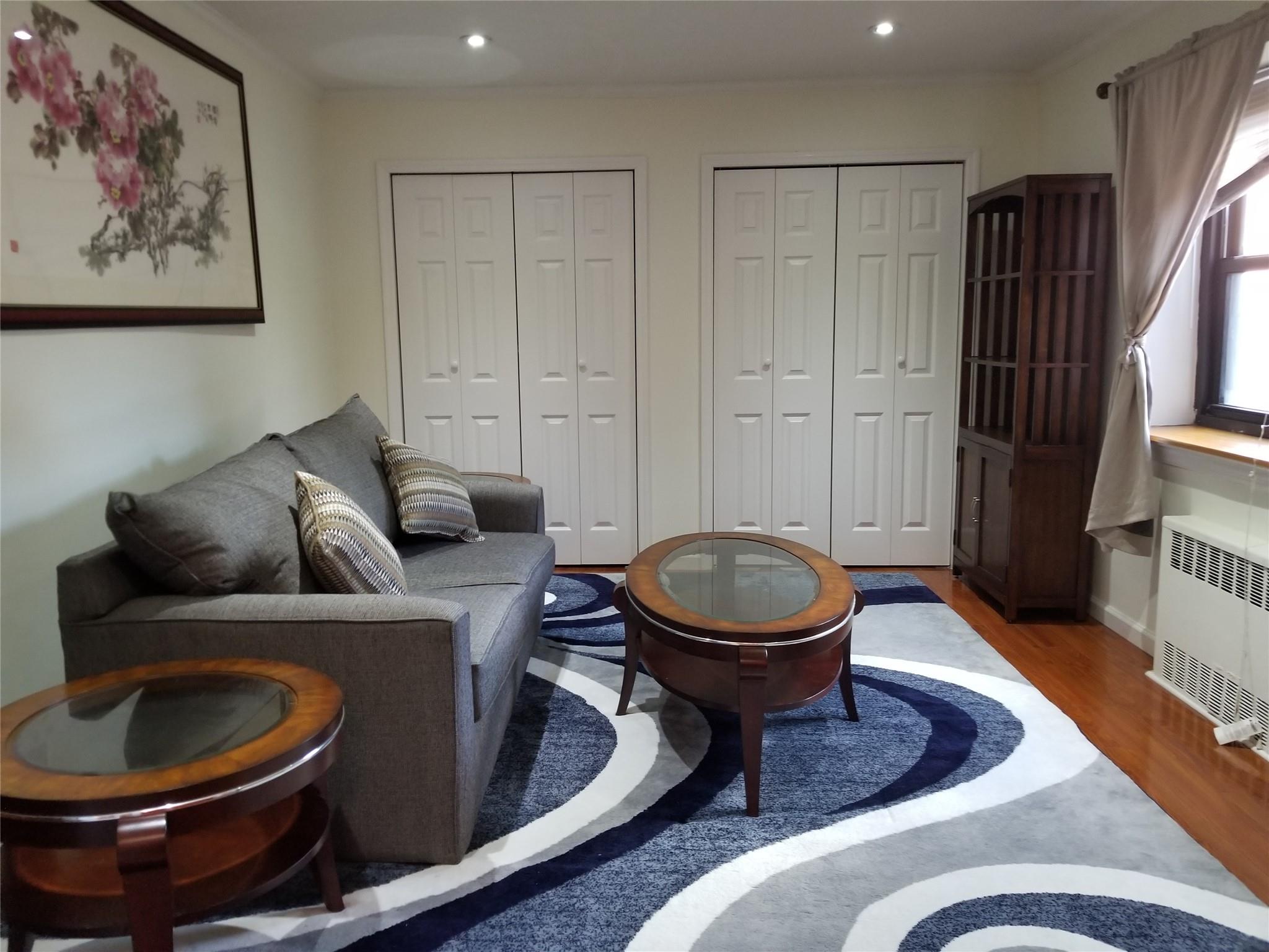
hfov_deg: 67.3
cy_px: 476
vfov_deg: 53.1
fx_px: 953
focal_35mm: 26
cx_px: 634
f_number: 1.7
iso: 200
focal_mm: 4.25
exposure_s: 1/30
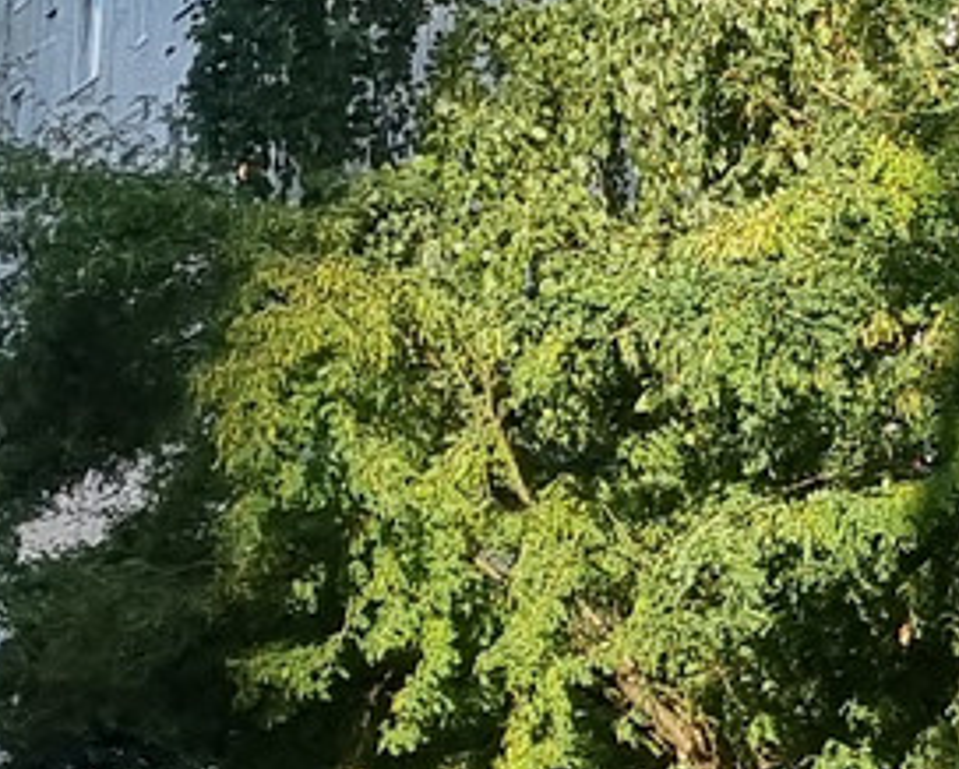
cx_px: 1668
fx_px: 5084
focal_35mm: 179
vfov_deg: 8.6
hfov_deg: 10.2
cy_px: 275
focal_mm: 5.4
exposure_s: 1/1548
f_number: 1.8
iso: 50
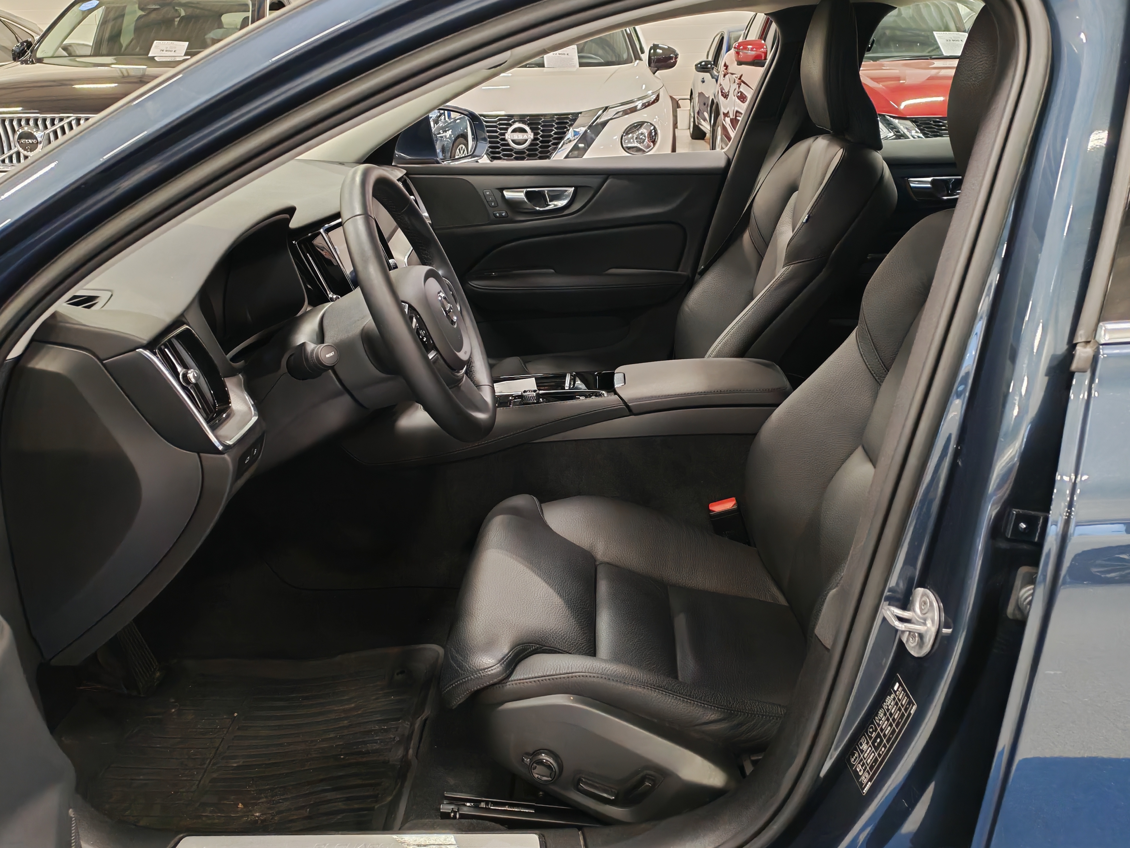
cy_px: 424
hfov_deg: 56.8
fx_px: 1045
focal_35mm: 32
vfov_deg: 44.2
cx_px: 565
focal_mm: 6.12
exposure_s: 1/100
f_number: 1.9
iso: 1000
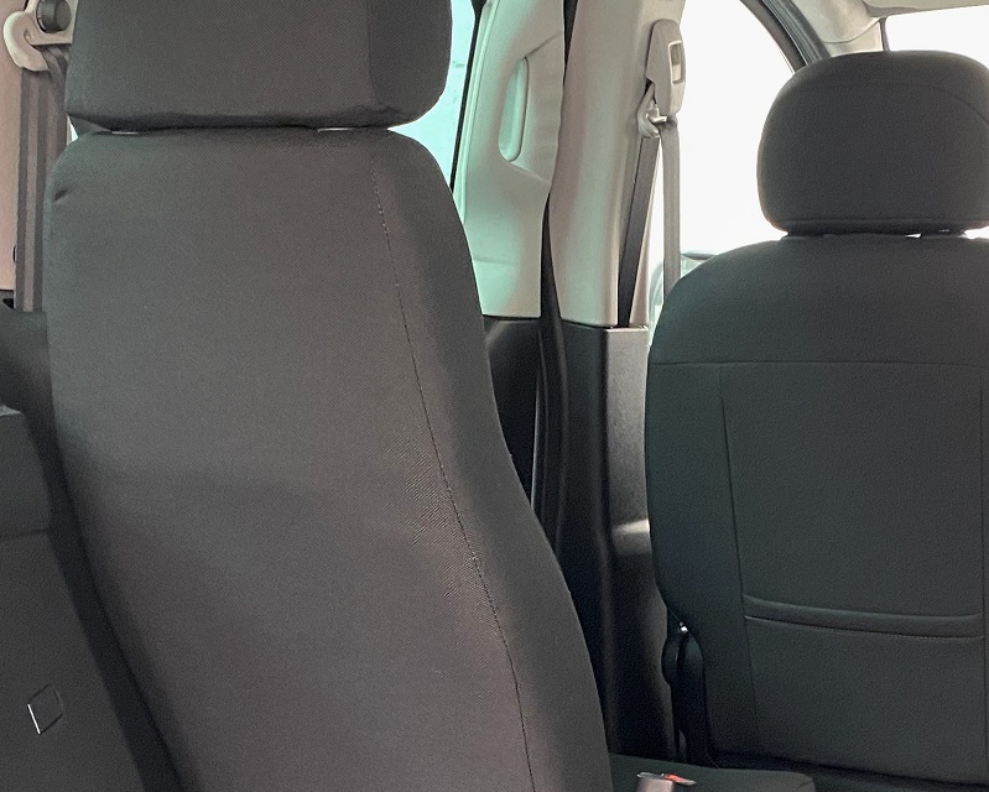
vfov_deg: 23.3
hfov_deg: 29.5
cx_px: 573
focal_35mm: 64
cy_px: 693
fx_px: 1874
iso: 500
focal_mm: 4.25
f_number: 1.8
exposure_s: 1/25
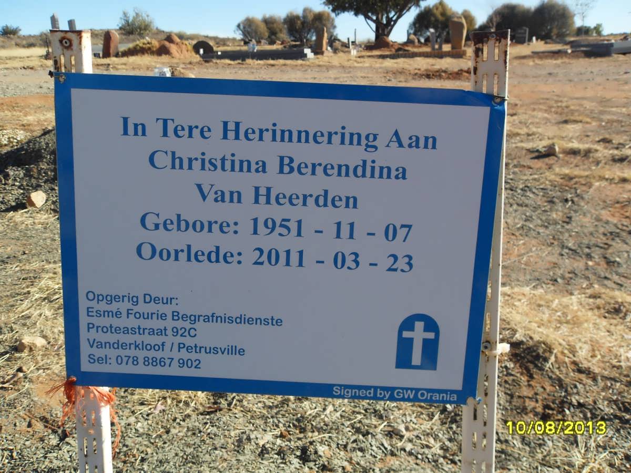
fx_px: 638
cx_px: 316
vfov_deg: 40.7
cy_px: 236
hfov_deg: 52.6
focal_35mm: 35
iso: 80
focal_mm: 6.3
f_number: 8.2
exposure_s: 1/125
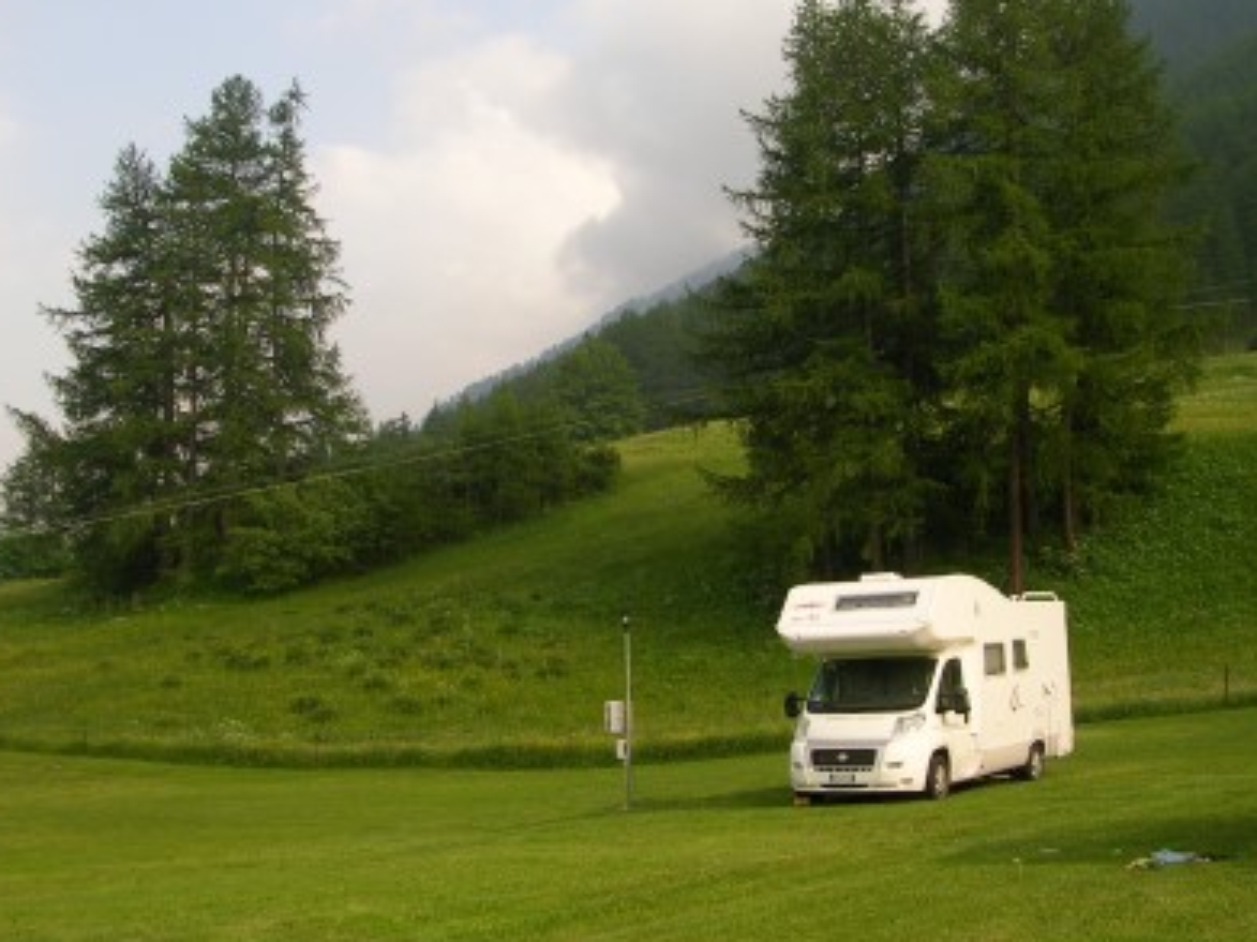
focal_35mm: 47
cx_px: 645
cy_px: 431
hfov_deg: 40.4
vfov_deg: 30.8
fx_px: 1706
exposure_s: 1/516
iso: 50
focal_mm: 6.6
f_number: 3
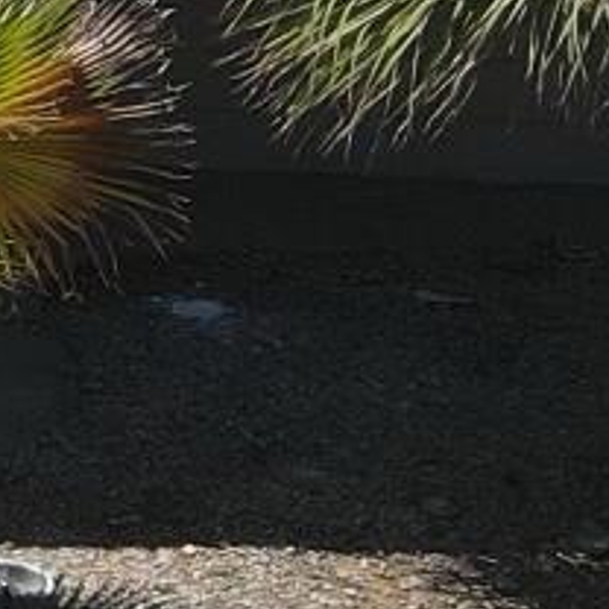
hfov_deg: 6.8
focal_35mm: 204
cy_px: 53
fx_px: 4060
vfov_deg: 8.5
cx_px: -1748
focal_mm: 4.5
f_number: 2.8
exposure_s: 1/800
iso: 100
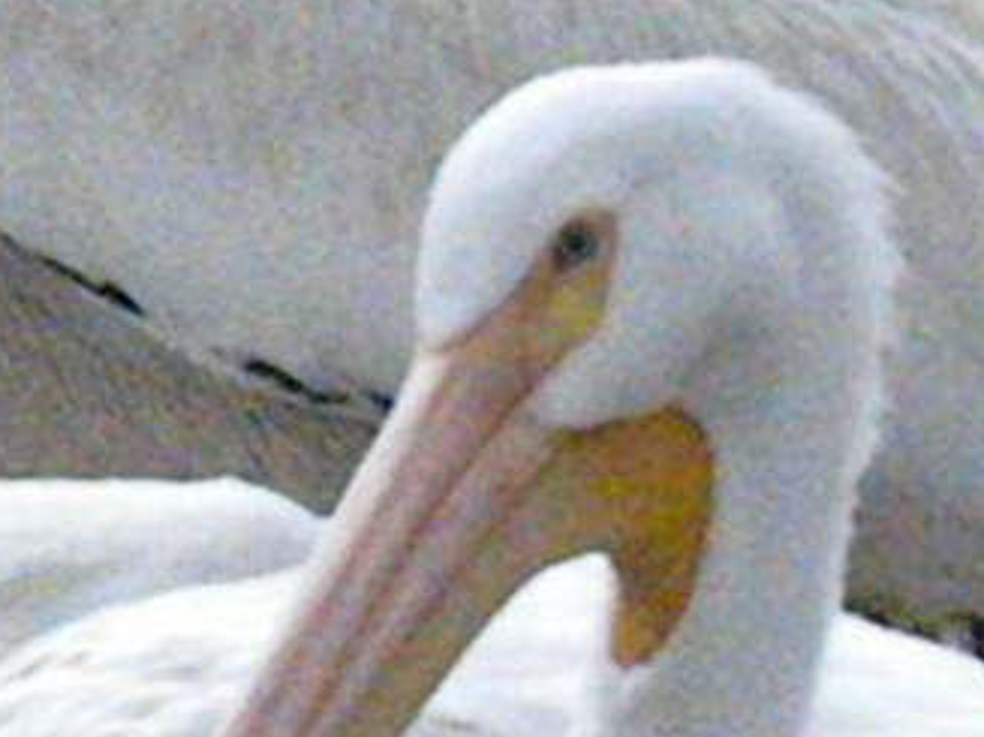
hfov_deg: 1.7
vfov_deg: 1.3
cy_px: 978
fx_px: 33076
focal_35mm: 1164
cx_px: 1550
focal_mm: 42.1
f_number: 5.2
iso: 3200
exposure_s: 1/238
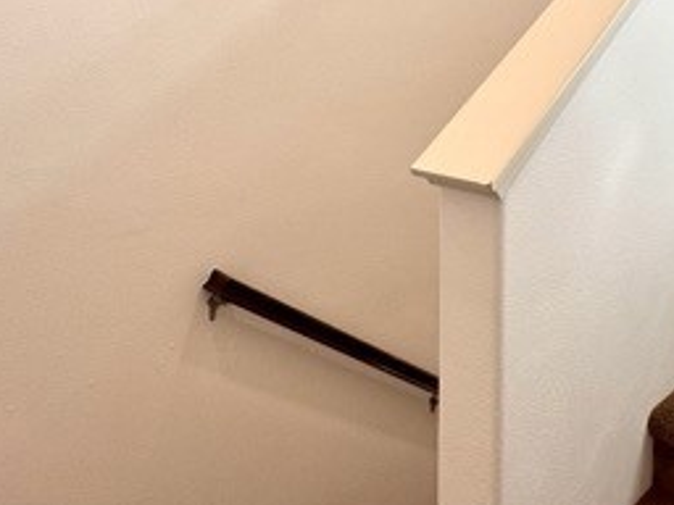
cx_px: 448
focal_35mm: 35
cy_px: 39
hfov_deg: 51.7
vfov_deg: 37.7
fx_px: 681
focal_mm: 2.22
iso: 100
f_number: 2.2
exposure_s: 1/120
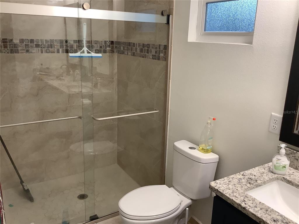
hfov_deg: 58.4
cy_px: 112
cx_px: 150
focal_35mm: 31
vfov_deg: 45.4
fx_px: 268
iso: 125
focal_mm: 3.3
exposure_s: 1/60
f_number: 2.4
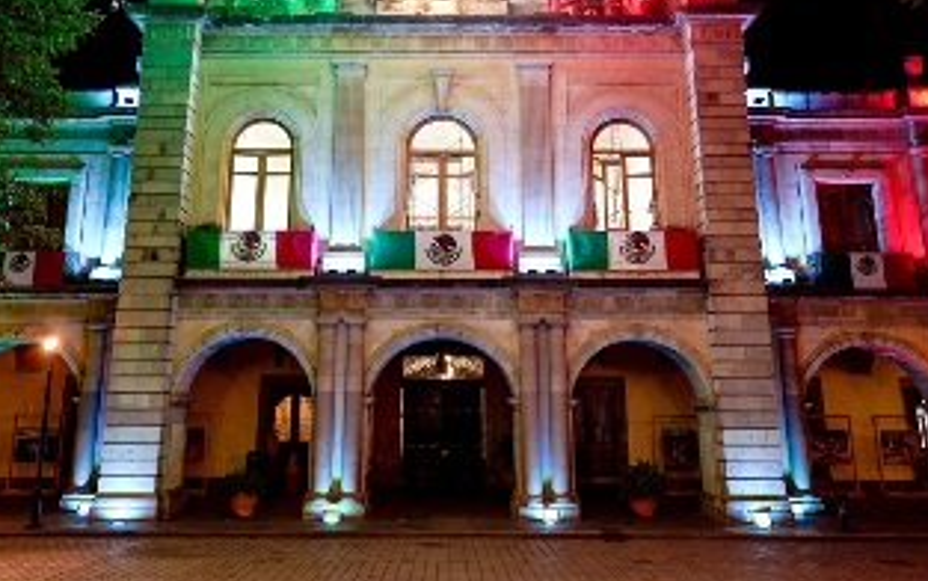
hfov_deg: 55.3
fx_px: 886
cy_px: 172
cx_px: 439
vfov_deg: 35.8
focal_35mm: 35
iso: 500
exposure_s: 1/50
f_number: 2.8
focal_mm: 24
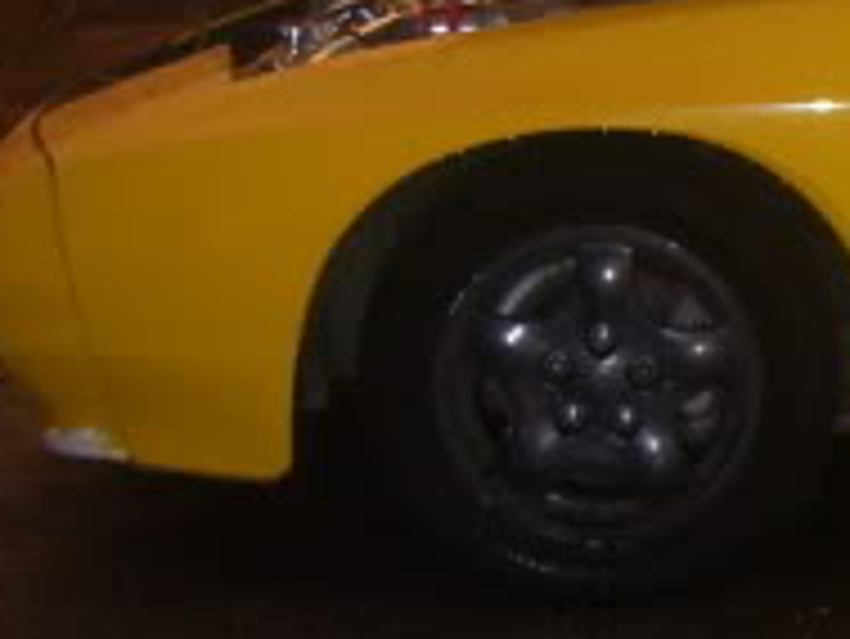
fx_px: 2826
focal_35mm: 115
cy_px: 248
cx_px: 1408
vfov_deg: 12.9
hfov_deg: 15.3
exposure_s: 1/60
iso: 80
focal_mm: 5.6
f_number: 2.7
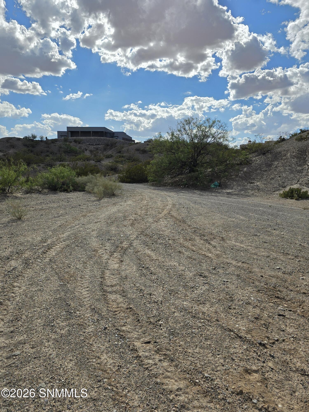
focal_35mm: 23
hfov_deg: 58.9
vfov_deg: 73.9
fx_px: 274
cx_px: 154
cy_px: 206
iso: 12
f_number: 1.7
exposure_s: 1/1484
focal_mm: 6.3
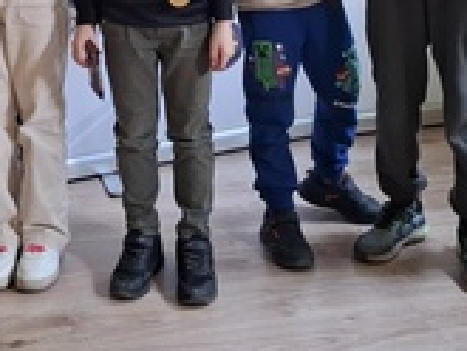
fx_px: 905
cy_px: -105
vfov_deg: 20.1
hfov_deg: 28.6
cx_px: 127
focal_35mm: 67
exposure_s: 1/33
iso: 250
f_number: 1.8
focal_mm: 5.54
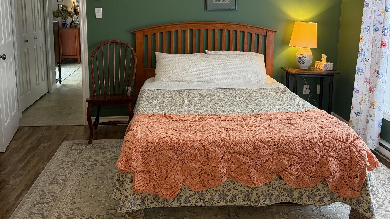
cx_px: 195
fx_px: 362
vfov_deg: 33.1
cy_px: 58
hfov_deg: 56.6
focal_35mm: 35
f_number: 1.78
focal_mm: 6.76
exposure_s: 1/60
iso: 160
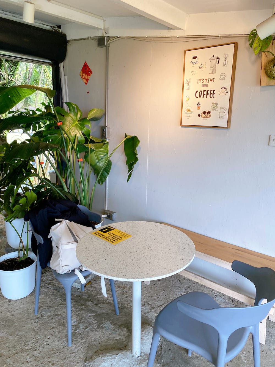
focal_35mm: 26
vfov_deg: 67.3
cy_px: 184
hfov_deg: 53.1
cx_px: 138
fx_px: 275
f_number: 1.8
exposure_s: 1/121
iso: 64
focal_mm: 4.25
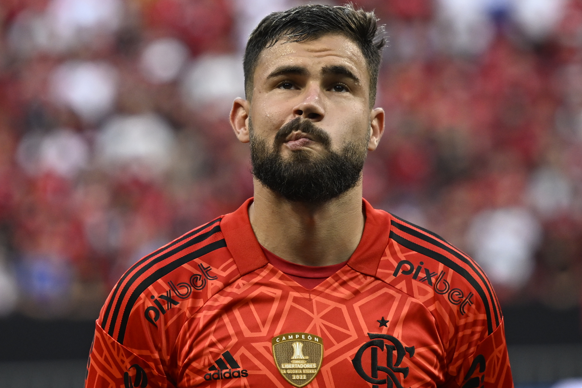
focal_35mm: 166
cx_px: 272
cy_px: 190
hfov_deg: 12.4
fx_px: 2683
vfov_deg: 8.3
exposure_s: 1/640
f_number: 2.8
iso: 800
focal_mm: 155
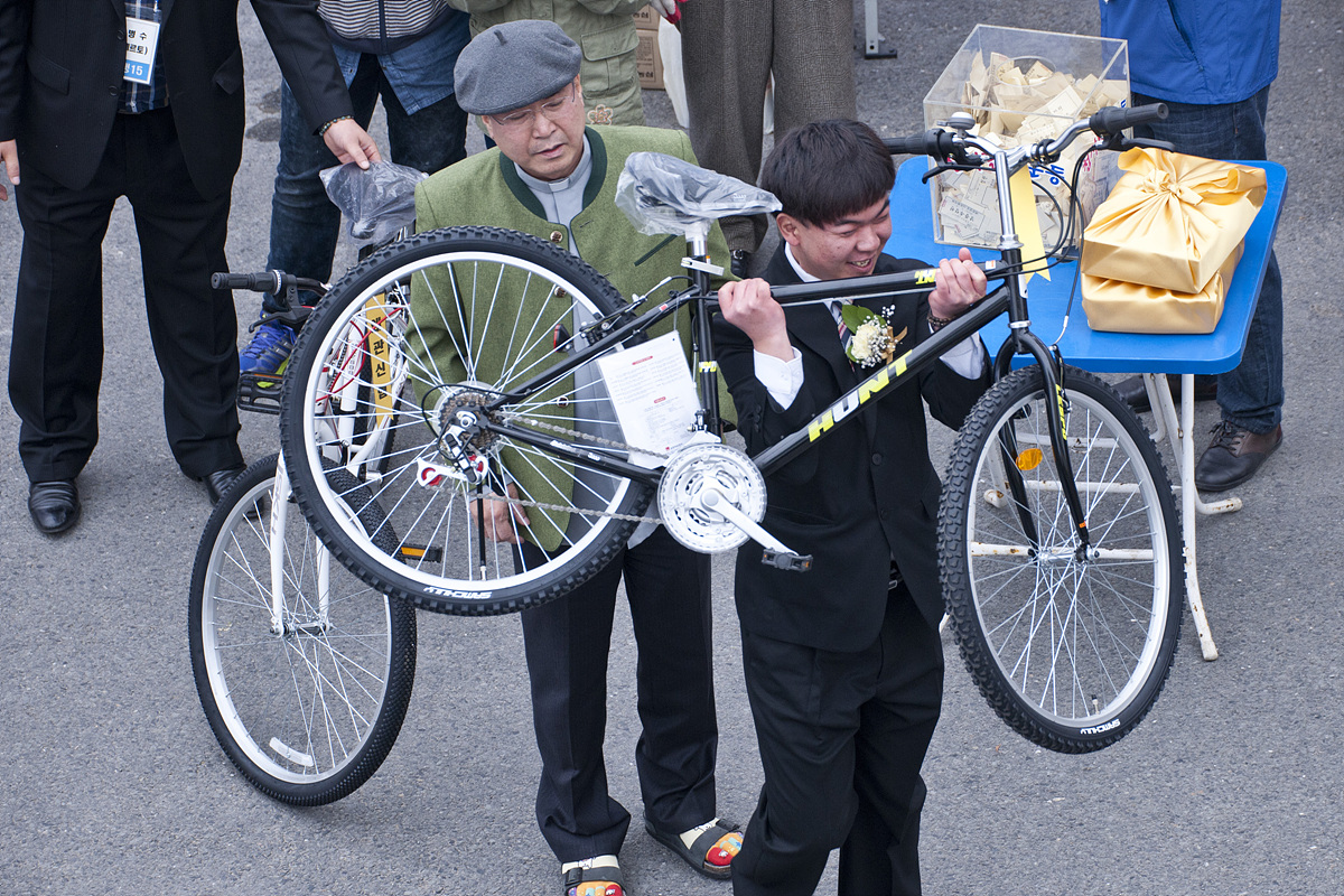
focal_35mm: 170
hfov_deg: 12.1
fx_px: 6346
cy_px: 448
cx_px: 672
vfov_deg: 8.1
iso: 400
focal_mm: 170
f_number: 5.6
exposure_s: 1/320
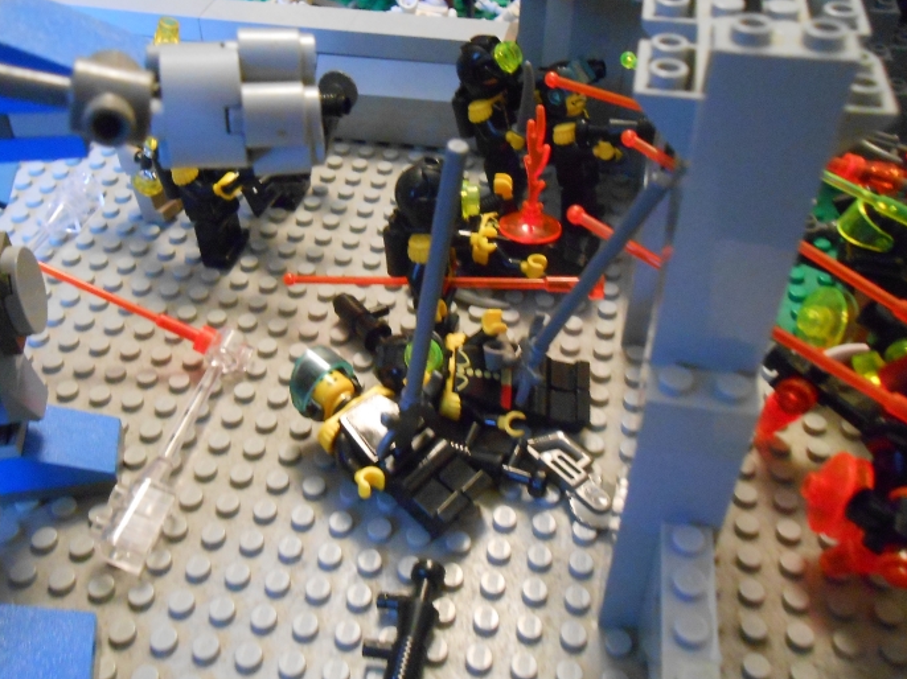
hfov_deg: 52.6
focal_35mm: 35
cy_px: 376
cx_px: 427
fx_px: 917
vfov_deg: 40.6
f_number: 3.8
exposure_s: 1/3
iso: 800
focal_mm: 5.3
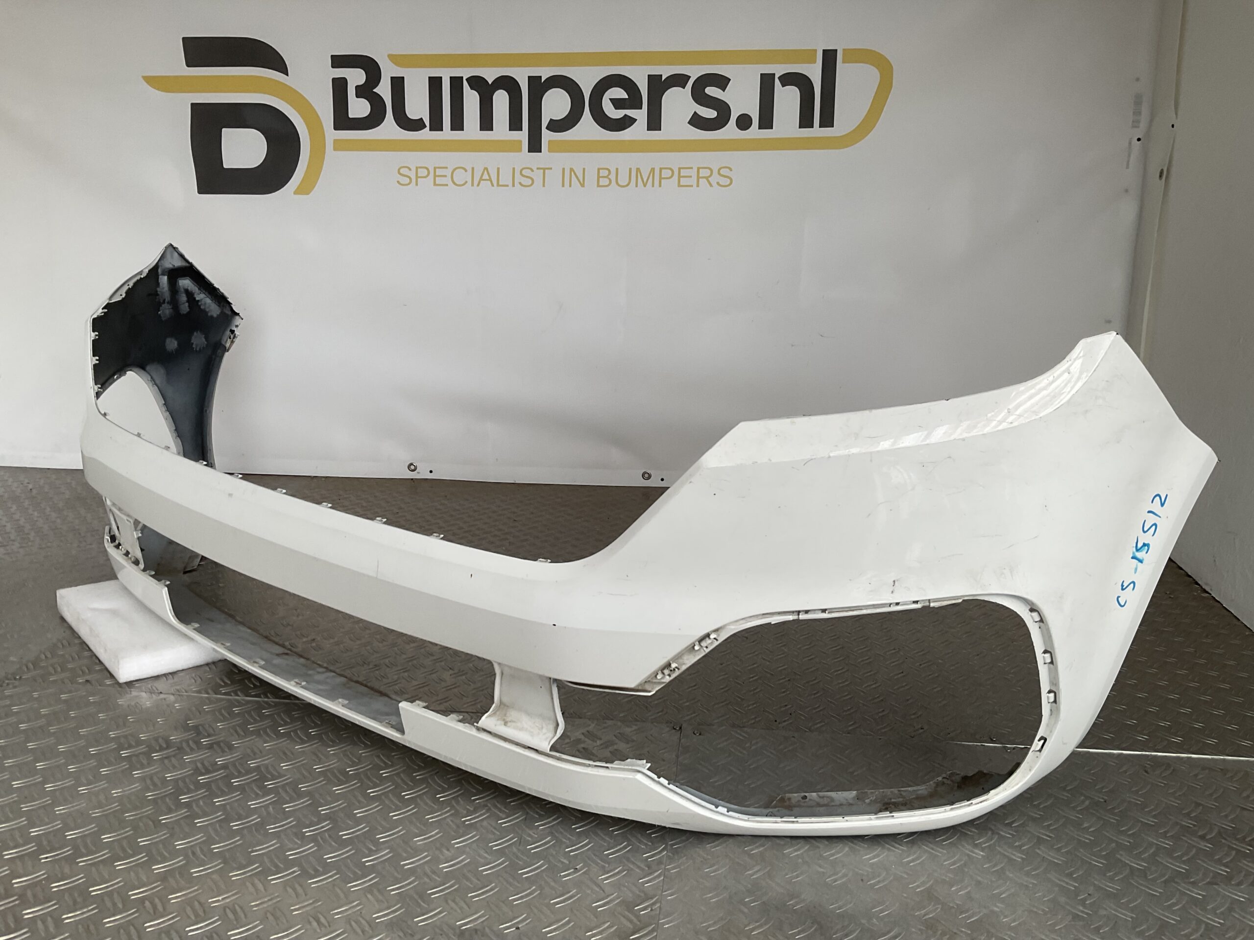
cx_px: 627
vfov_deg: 48.2
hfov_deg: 61.7
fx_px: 1051
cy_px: 470
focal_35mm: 29
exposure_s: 1/120
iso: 25
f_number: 1.8
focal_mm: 3
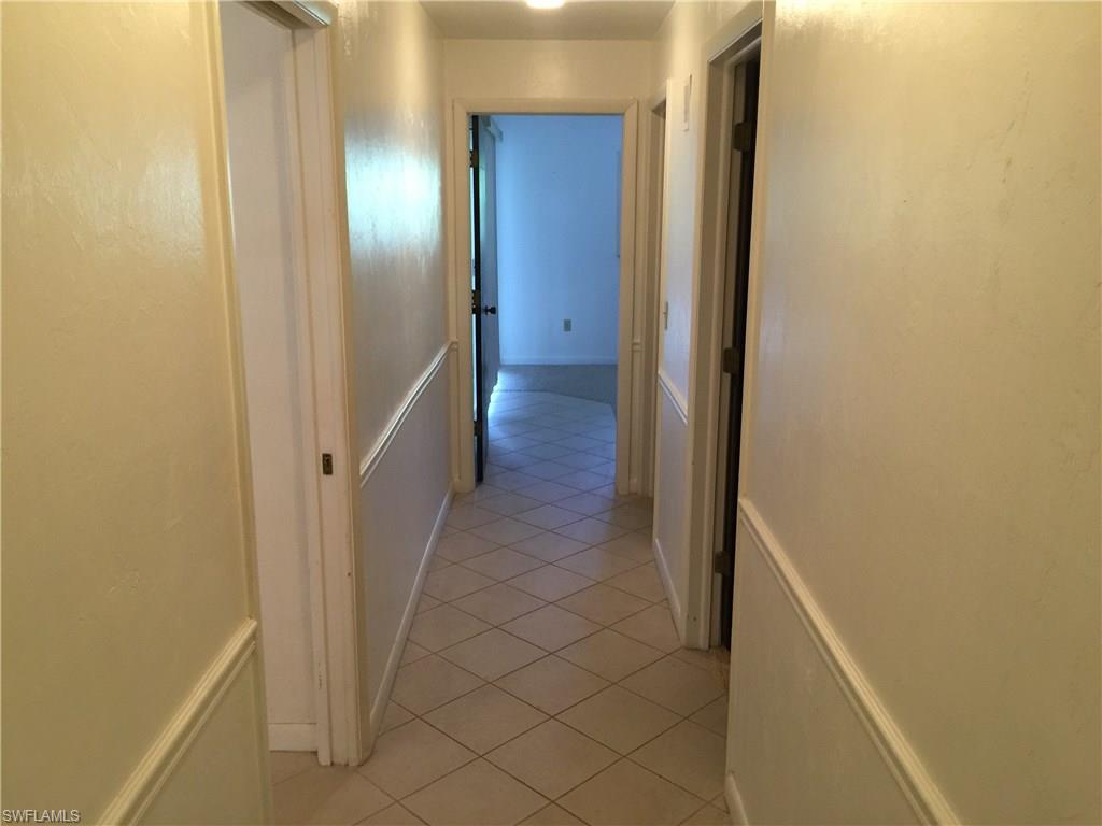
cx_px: 551
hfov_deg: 61.7
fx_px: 923
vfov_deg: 48.2
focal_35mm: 29
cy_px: 413
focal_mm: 4.15
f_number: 2.2
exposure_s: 1/15
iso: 100
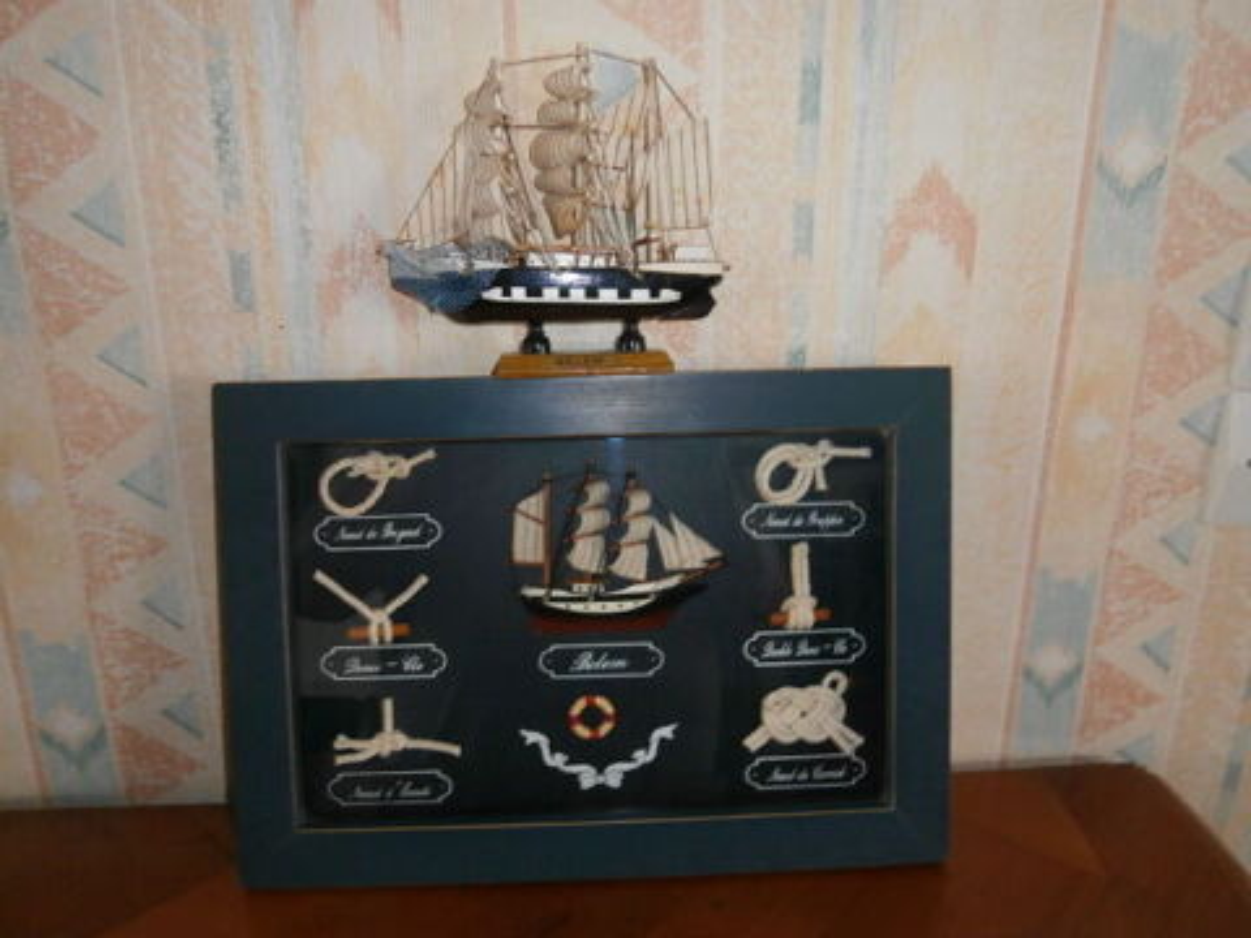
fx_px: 940
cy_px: 469
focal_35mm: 26
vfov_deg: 53.1
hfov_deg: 67.3
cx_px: 626
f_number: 2.8
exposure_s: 1/30
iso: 200
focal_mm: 4.7
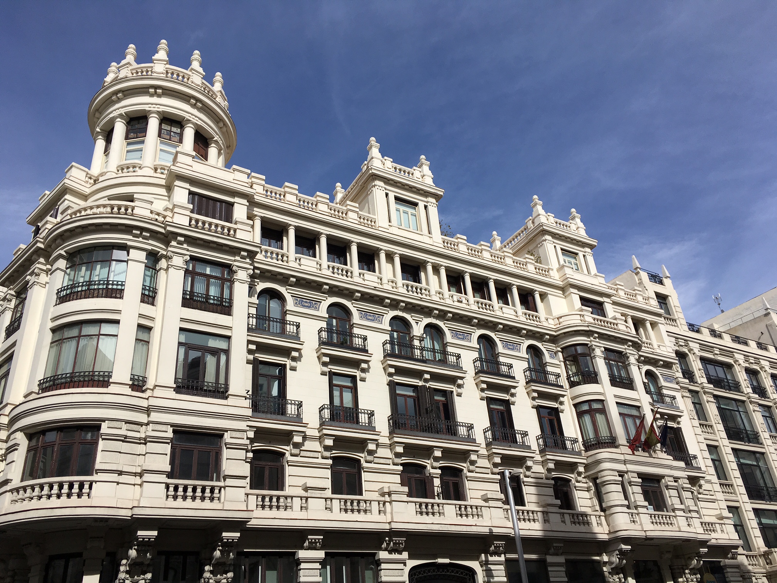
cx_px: 388
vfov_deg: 48.2
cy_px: 292
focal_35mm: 29
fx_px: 651
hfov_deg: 61.7
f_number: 2.2
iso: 25
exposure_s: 1/3344
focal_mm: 4.15
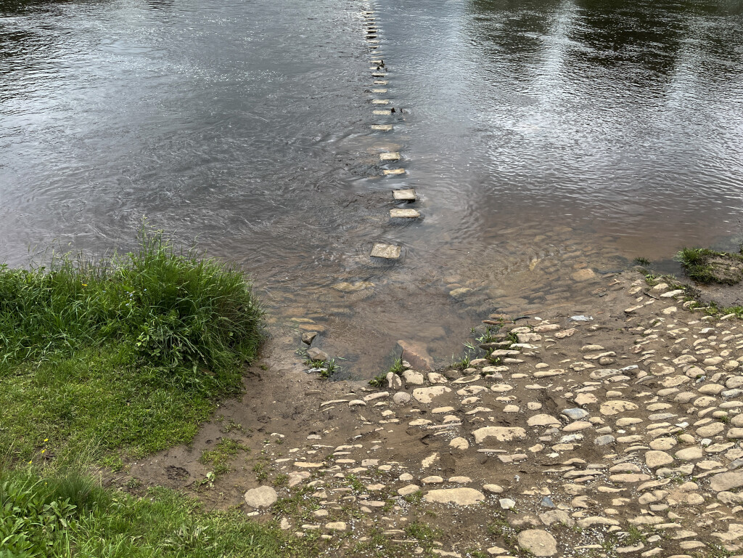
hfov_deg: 67.3
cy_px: 279
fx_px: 558
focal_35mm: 26
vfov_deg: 53.1
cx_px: 372
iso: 50
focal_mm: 5.1
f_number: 1.6
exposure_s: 1/1163
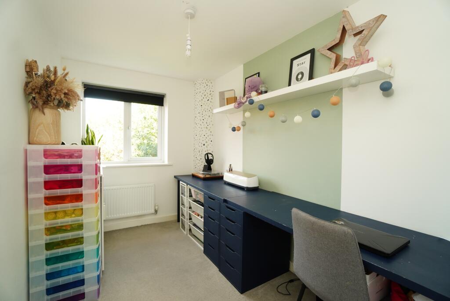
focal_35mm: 15
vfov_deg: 77.4
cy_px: 150
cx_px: 225
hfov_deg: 100.4
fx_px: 188
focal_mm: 10
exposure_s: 1/80
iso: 400
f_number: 4
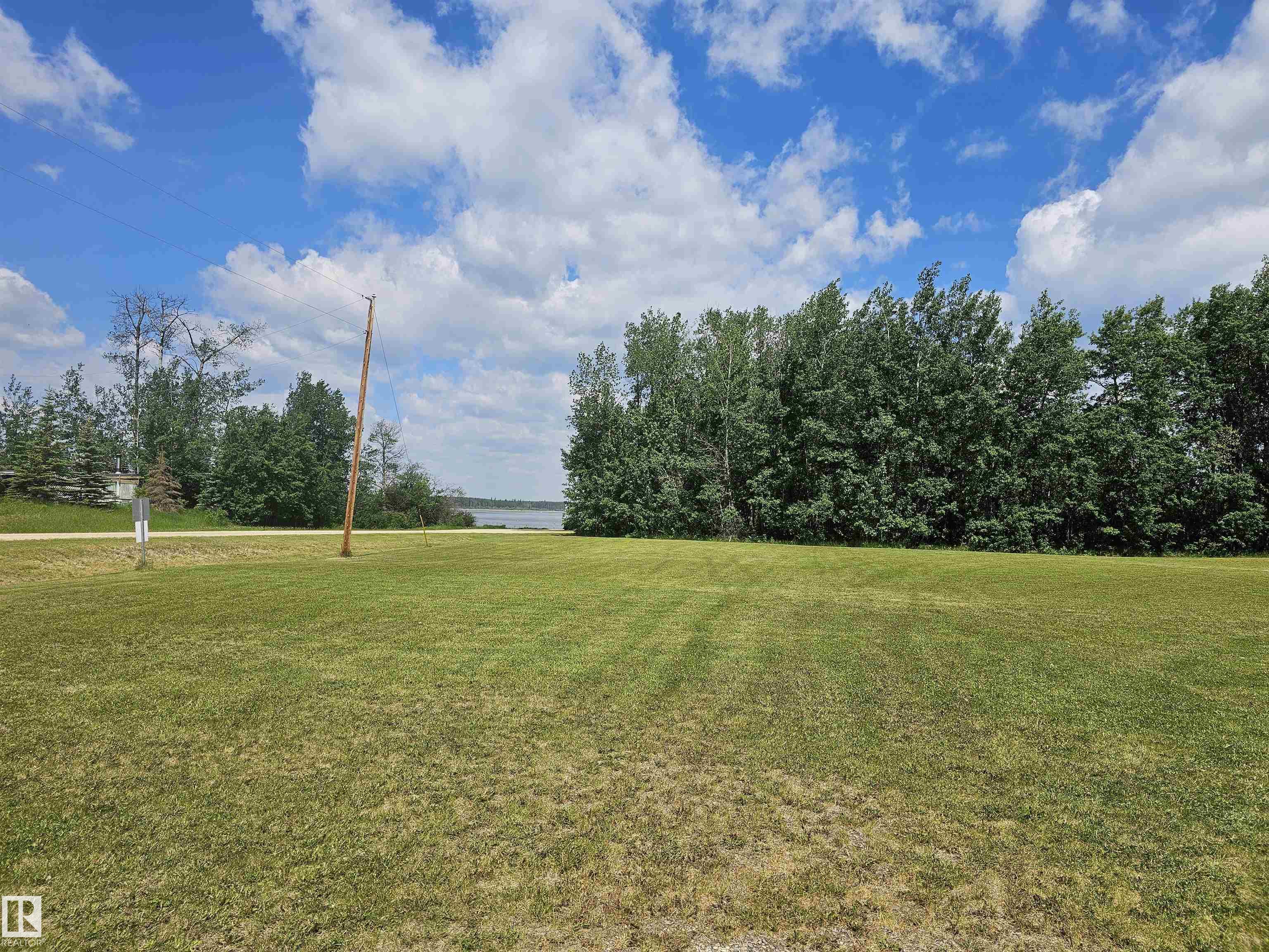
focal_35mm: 23
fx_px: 843
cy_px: 476
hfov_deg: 73.9
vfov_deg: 58.9
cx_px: 634
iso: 10
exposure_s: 1/1429
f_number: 1.7
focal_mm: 6.3
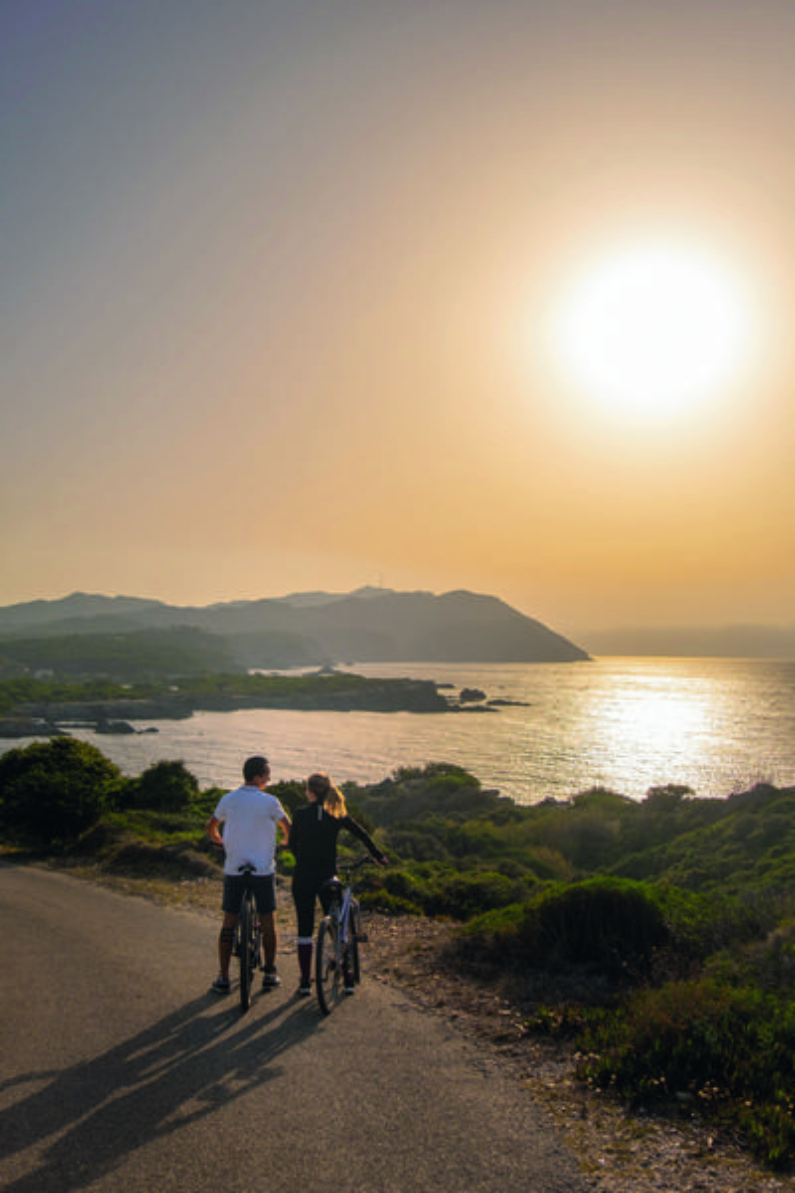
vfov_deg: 58.7
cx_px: 398
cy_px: 596
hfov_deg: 41.1
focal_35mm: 32
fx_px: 1060
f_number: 5.6
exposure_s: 1/3500
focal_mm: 21.6
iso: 160
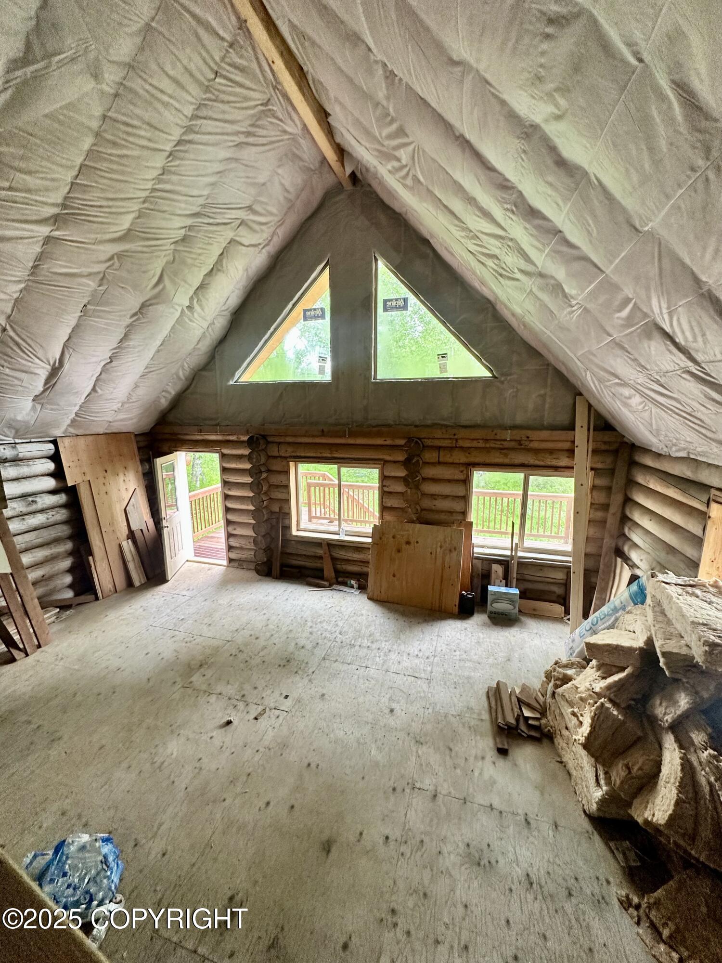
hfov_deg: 85.7
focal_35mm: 14
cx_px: 361
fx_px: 389
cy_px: 482
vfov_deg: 102.1
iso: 200
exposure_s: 1/99
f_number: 2.2
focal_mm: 2.22
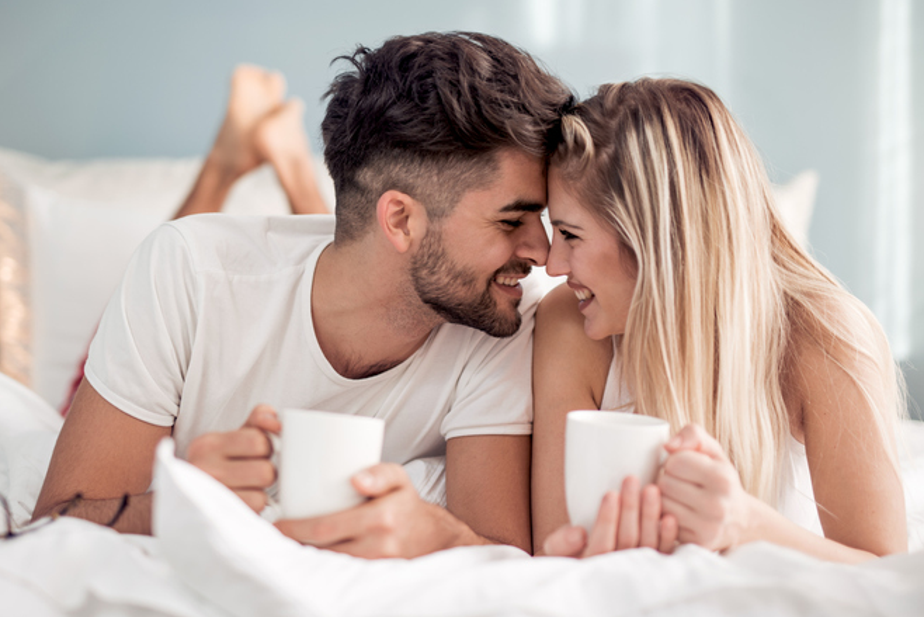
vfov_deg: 24.6
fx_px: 1412
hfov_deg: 36.2
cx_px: 425
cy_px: 321
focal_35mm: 55
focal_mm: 50
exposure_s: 1/100
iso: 100
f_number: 1.6
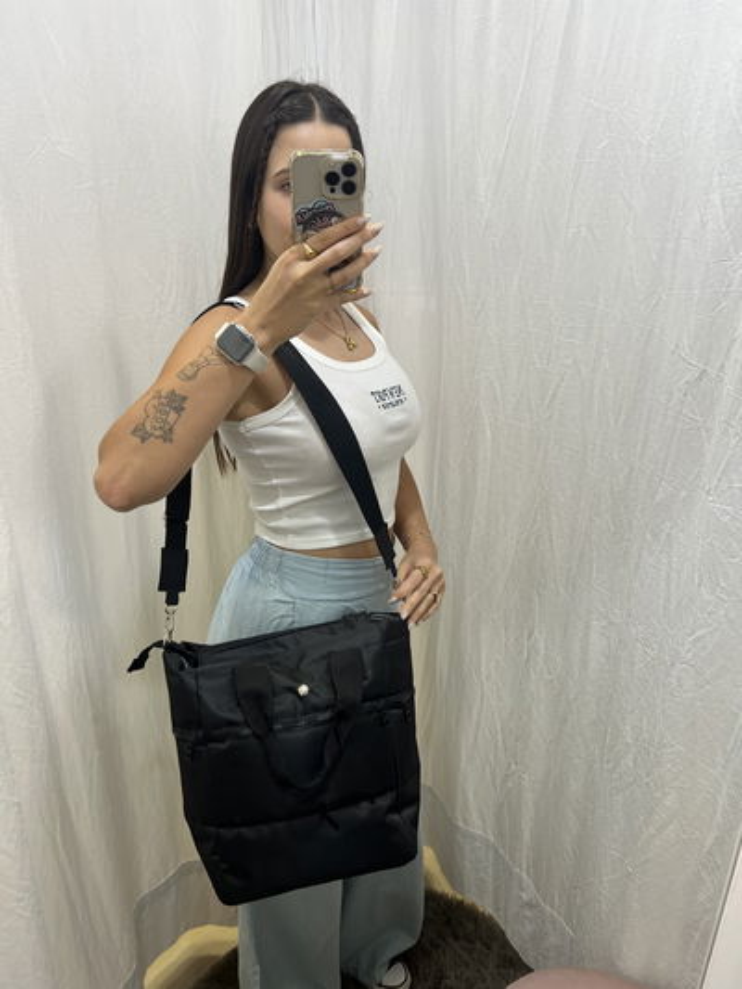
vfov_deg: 67.3
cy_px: 494
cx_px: 371
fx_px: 743
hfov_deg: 53.1
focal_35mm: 26
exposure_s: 1/100
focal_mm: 5.7
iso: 125
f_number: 1.5
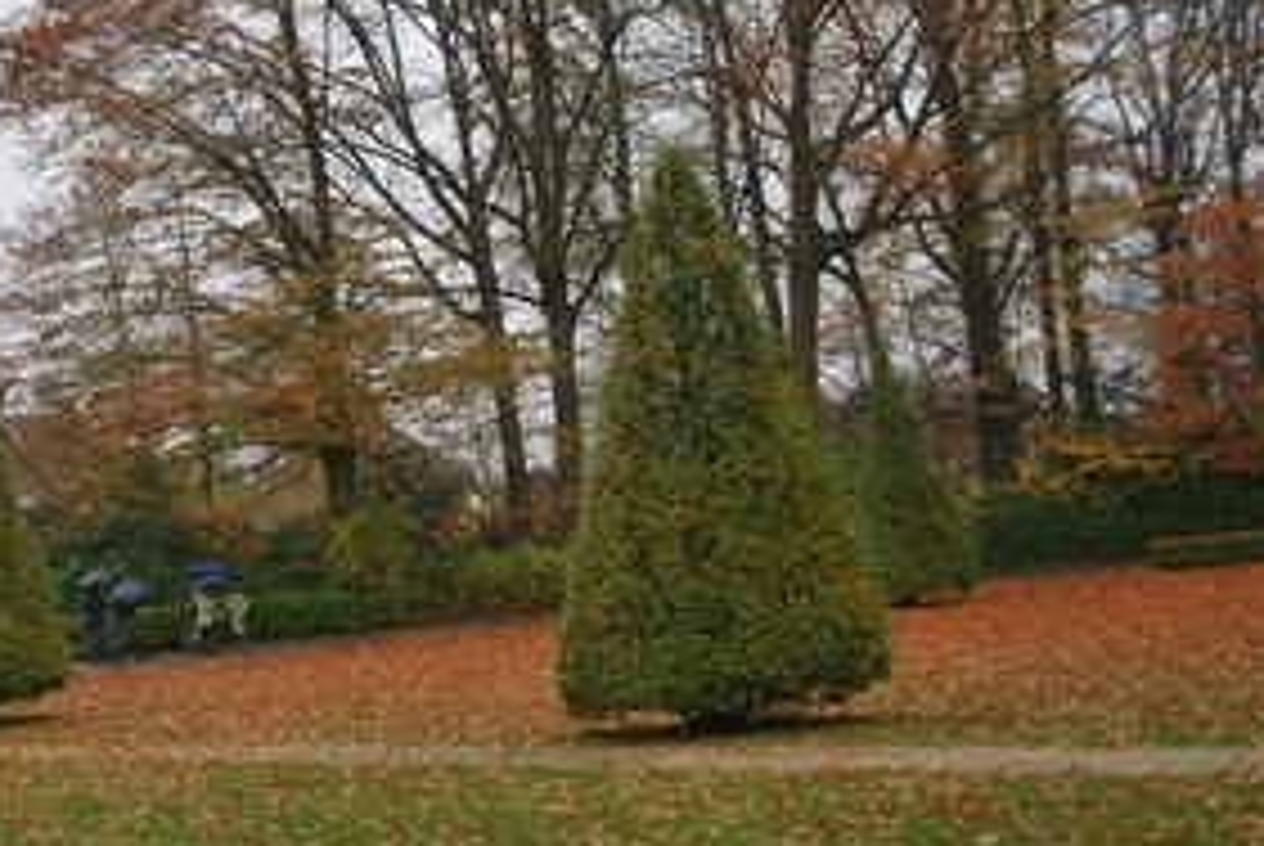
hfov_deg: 29.8
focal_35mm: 64
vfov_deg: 21.1
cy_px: 209
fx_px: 2249
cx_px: 81
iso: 100
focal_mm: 20
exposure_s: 1/160
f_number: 3.8
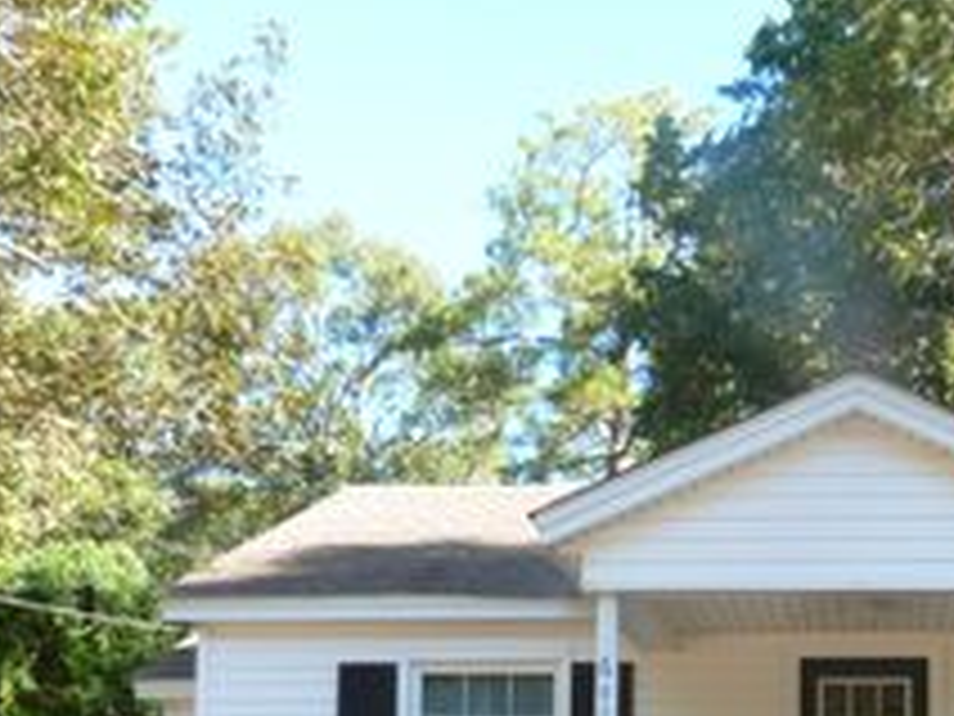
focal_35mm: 59
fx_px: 1626
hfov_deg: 31.7
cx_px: 778
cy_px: 817
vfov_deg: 23.1
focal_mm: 4.5
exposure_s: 1/160
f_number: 2.8
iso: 100
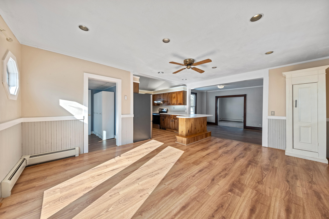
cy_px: 110
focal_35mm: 12
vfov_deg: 90.0
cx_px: 164
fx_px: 110
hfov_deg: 112.6
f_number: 8
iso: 500
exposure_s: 1/25
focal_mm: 8
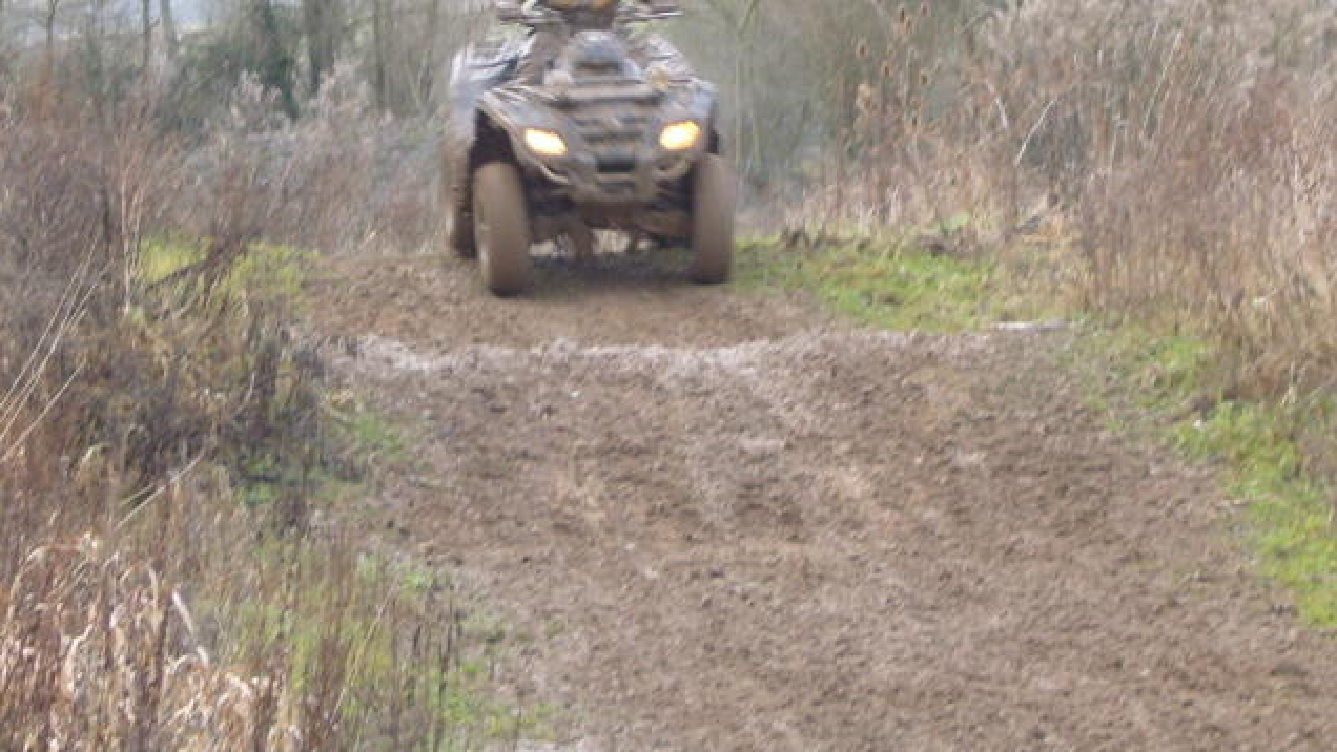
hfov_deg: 20.9
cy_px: 252
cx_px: 668
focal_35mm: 102
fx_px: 3617
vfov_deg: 11.9
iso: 80
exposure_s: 1/30
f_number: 4.8
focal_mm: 19.3
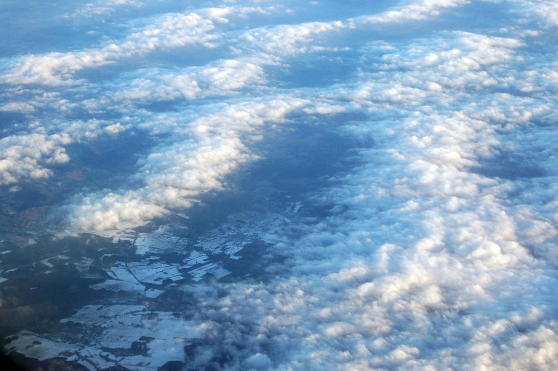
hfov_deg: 24.6
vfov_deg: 16.5
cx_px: 279
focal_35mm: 82
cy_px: 186
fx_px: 1278
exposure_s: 1/200
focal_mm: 55
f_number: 10
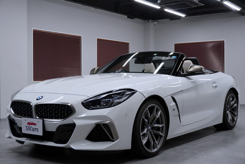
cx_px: 122
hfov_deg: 40.0
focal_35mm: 50
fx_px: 337
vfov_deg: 27.3
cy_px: 82
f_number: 5
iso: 1250
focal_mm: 33
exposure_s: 1/160
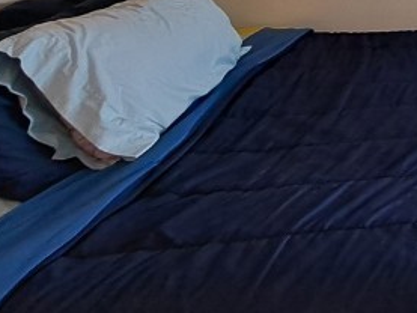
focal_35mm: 48
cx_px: 629
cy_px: -60
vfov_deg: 26.9
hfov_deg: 27.3
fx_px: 578
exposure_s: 1/40
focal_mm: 1.74
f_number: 2.2
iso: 64
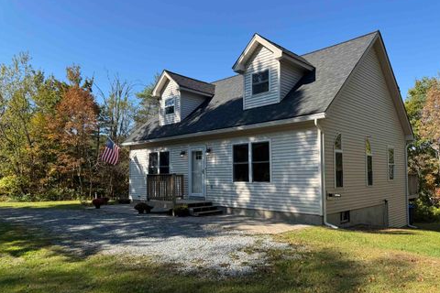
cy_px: 160
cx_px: 226
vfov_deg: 49.5
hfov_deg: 69.4
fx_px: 318
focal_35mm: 26
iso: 80
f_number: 1.78
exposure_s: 1/2041
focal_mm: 6.76
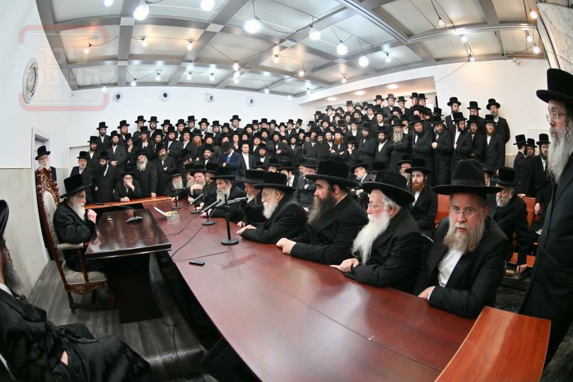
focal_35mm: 15
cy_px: 191
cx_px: 286
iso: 250
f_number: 2.8
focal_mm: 10.5
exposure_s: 1/160
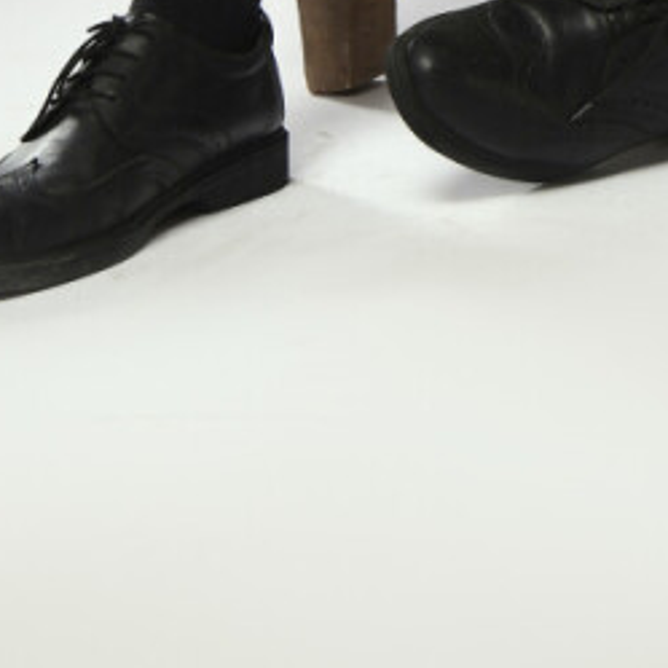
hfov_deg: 10.5
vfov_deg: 9.7
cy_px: -791
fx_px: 3581
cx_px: 821
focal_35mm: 164
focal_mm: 40
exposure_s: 1/125
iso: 400
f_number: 5.6
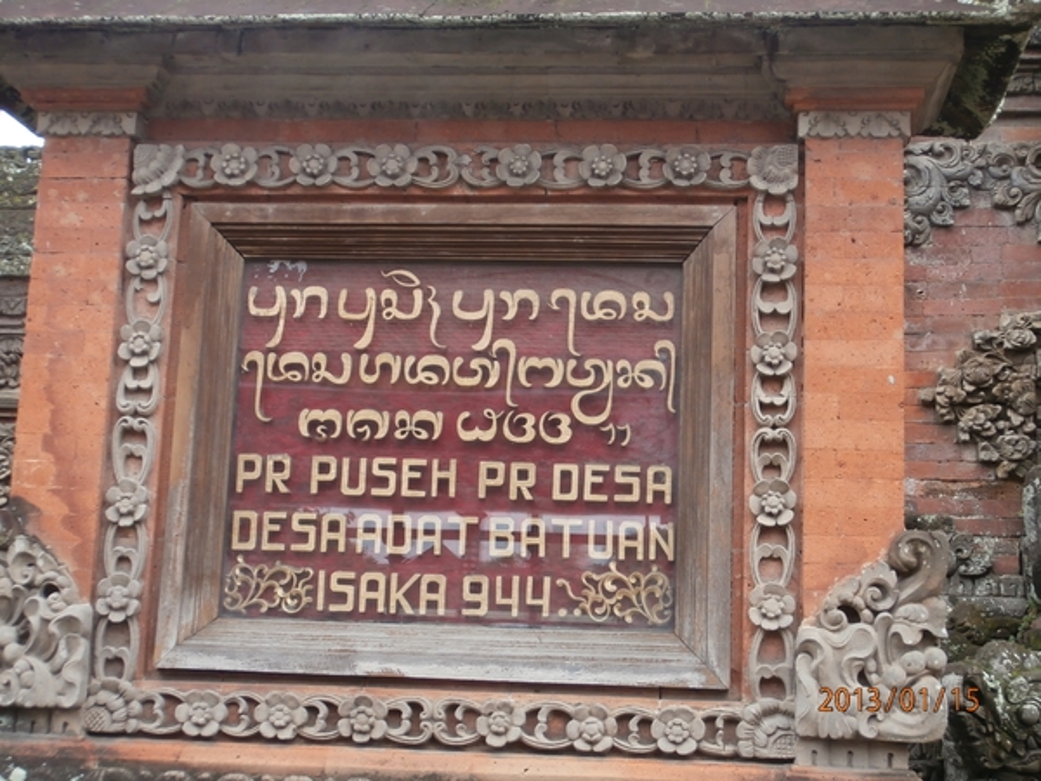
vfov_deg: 30.9
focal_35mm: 47
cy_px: 390
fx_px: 1413
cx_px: 520
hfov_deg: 40.4
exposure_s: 1/125
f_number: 4.2
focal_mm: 8.29
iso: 100
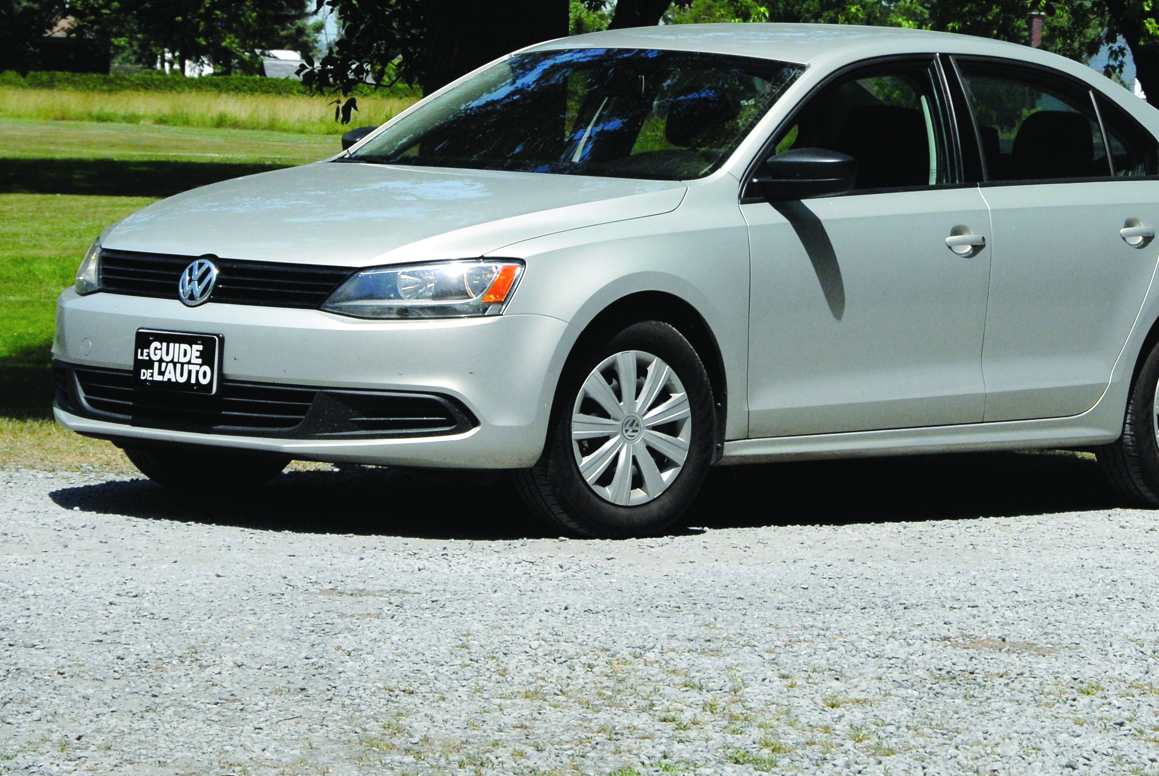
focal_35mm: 145
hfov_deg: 14.1
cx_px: 724
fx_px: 4674
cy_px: 193
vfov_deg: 9.5
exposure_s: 1/500
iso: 400
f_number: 9
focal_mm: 62
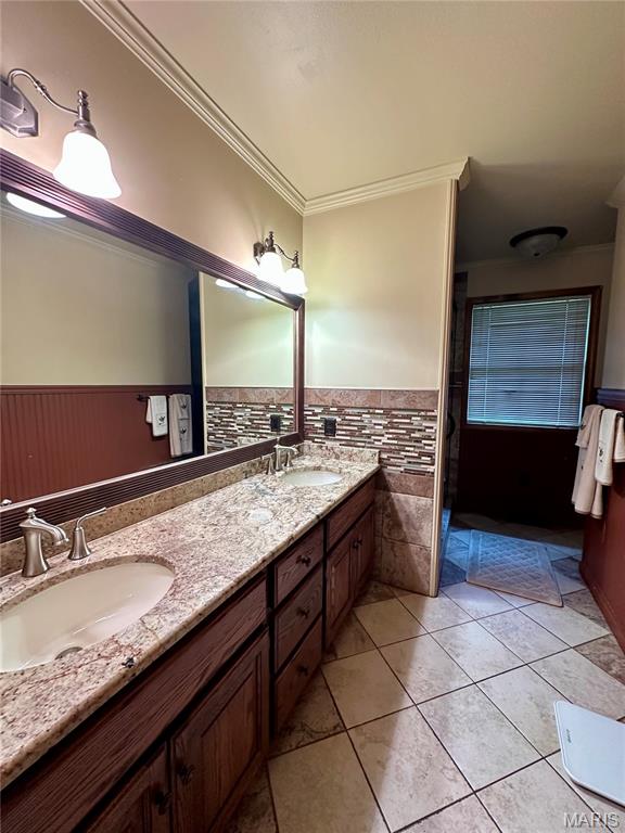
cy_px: 416
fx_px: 337
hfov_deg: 85.7
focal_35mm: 14
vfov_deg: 102.1
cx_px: 312
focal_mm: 2.22
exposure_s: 1/60
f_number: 2.2
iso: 400
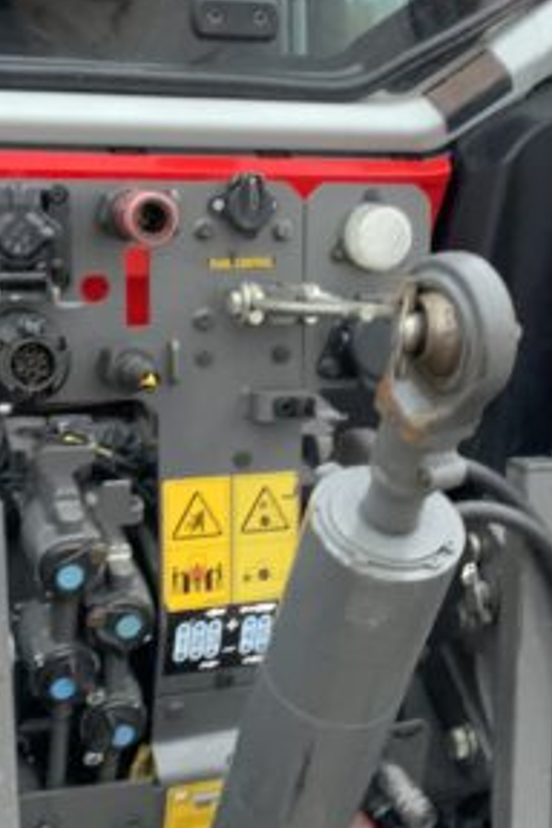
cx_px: 368
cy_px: 443
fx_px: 1541
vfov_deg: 30.1
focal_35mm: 67
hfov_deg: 20.2
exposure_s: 1/60
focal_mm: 3
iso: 250
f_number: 1.8
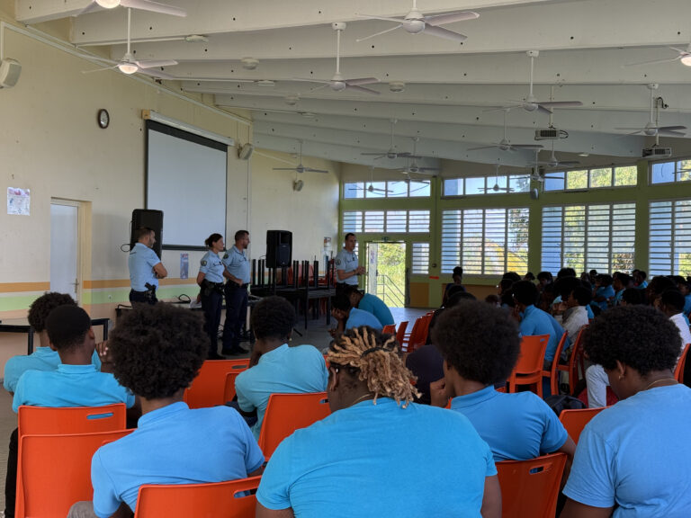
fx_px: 958
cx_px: 346
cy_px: 259
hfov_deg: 39.7
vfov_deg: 30.3
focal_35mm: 48
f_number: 1.78
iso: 80
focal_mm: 6.76
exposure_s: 1/263
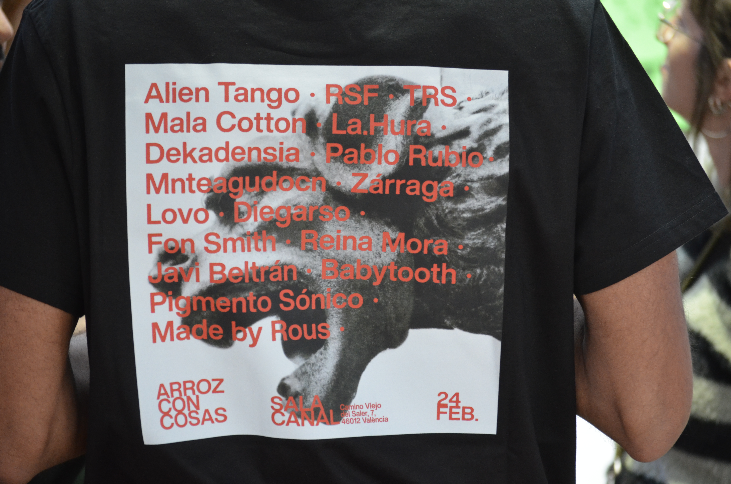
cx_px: 366
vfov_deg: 9.1
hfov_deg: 13.7
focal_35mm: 150
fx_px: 3040
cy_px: 242
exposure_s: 1/30
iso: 1600
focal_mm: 100
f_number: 4.5
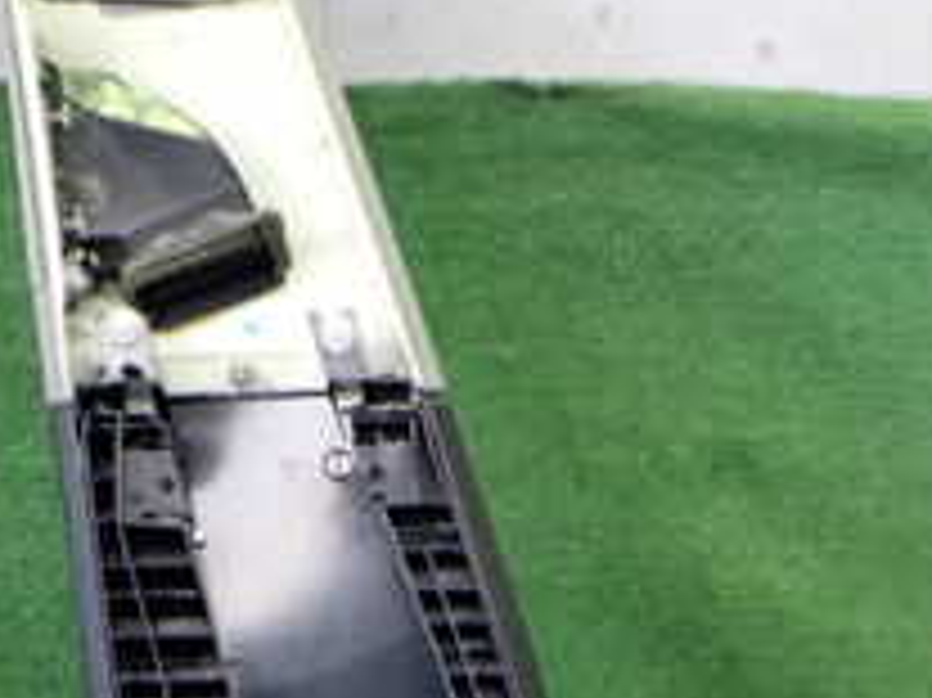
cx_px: 333
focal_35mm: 87
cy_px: 486
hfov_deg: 22.4
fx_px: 2341
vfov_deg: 16.9
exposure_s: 1/30
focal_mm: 5.4
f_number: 2.3
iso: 320
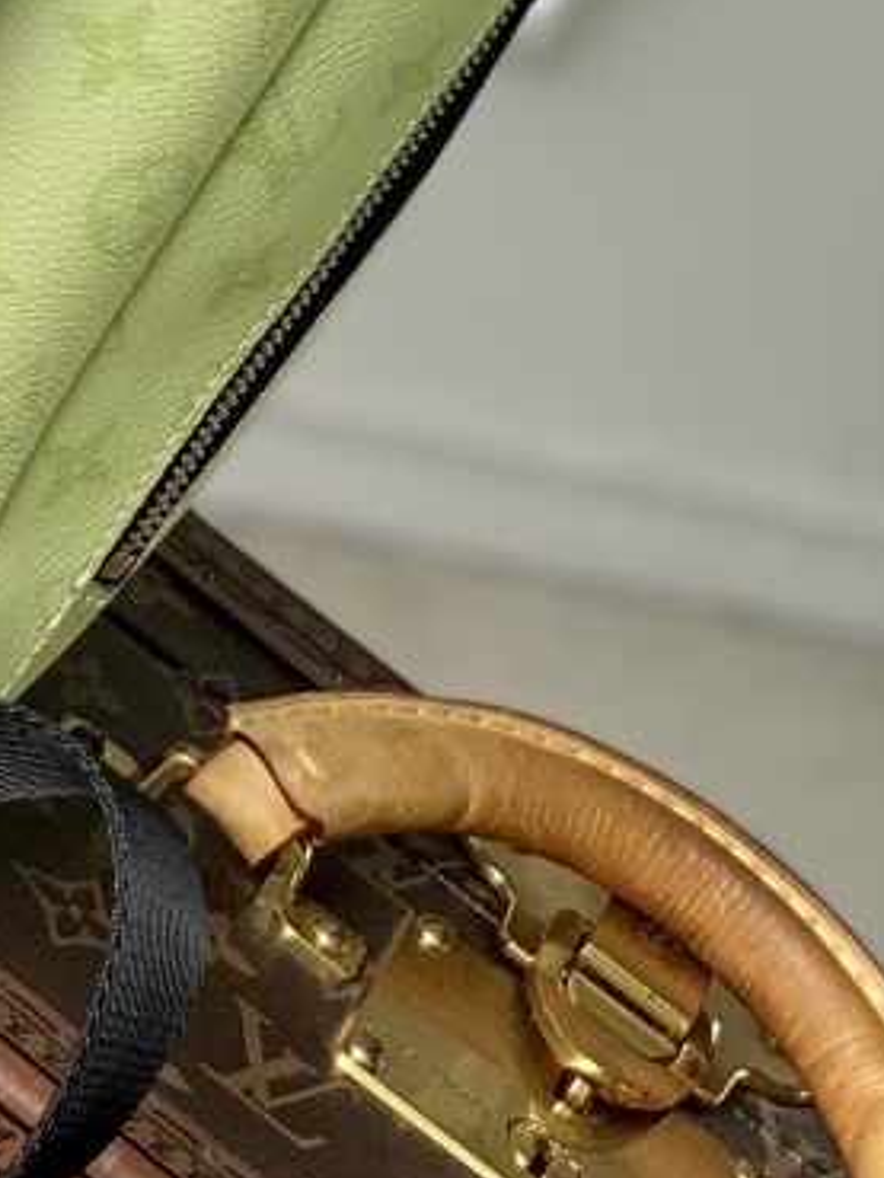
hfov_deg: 7.3
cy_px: -903
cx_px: -233
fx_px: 6908
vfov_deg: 9.3
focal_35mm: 203
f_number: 2.4
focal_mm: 6
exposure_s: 1/129
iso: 16
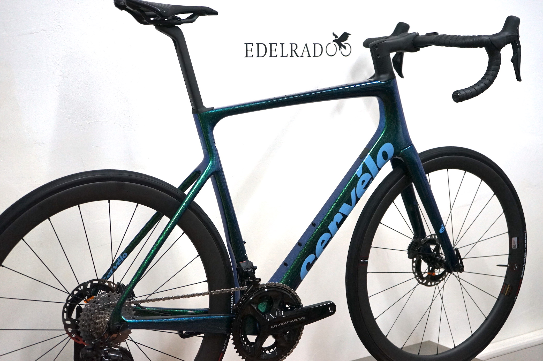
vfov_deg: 25.5
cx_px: 272
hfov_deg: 37.6
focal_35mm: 53
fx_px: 799
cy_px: 180
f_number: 5
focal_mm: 53
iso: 2500
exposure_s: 1/160
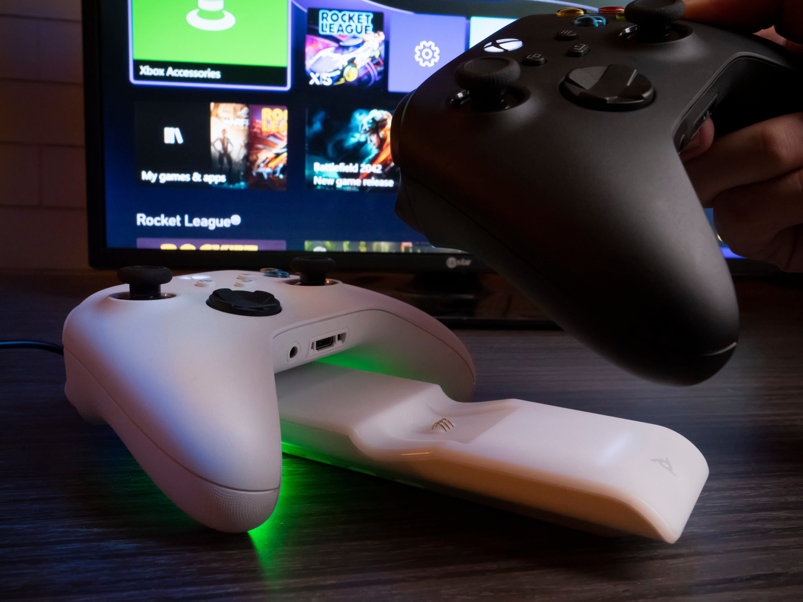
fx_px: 742
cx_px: 402
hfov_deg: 56.8
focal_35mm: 32
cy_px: 301
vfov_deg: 44.2
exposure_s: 1/25
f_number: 9
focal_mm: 16
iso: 3200
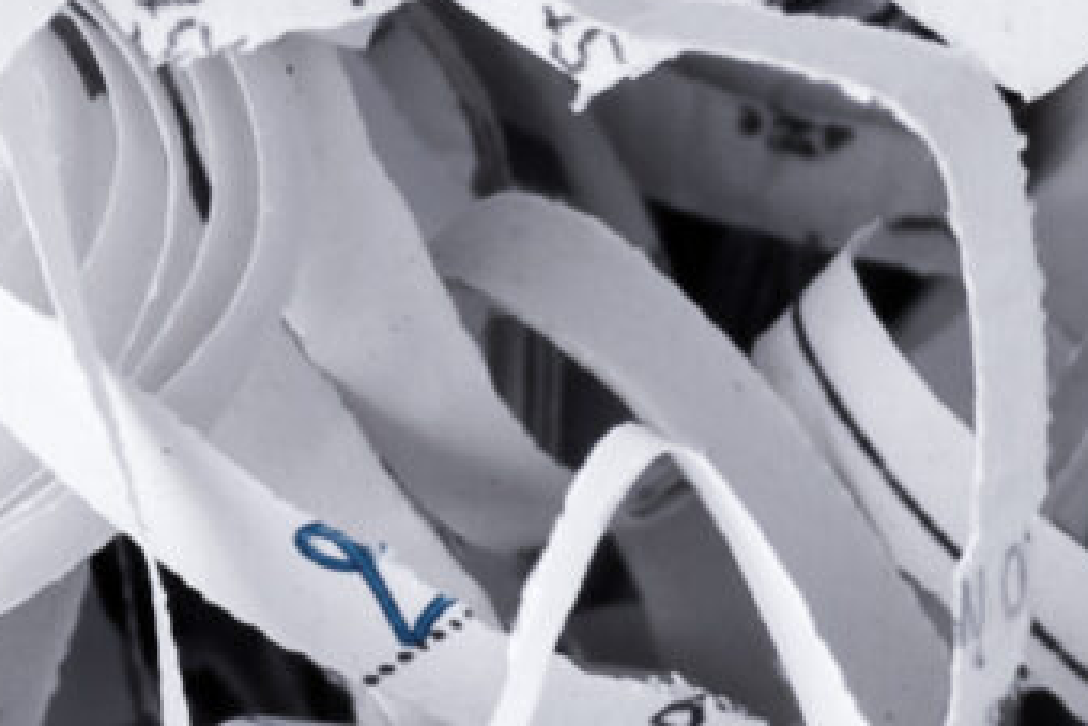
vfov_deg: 1.6
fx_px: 25650
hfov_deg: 2.4
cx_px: 1698
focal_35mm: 849
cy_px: 1155
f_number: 10
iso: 100
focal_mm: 75
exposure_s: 1/125
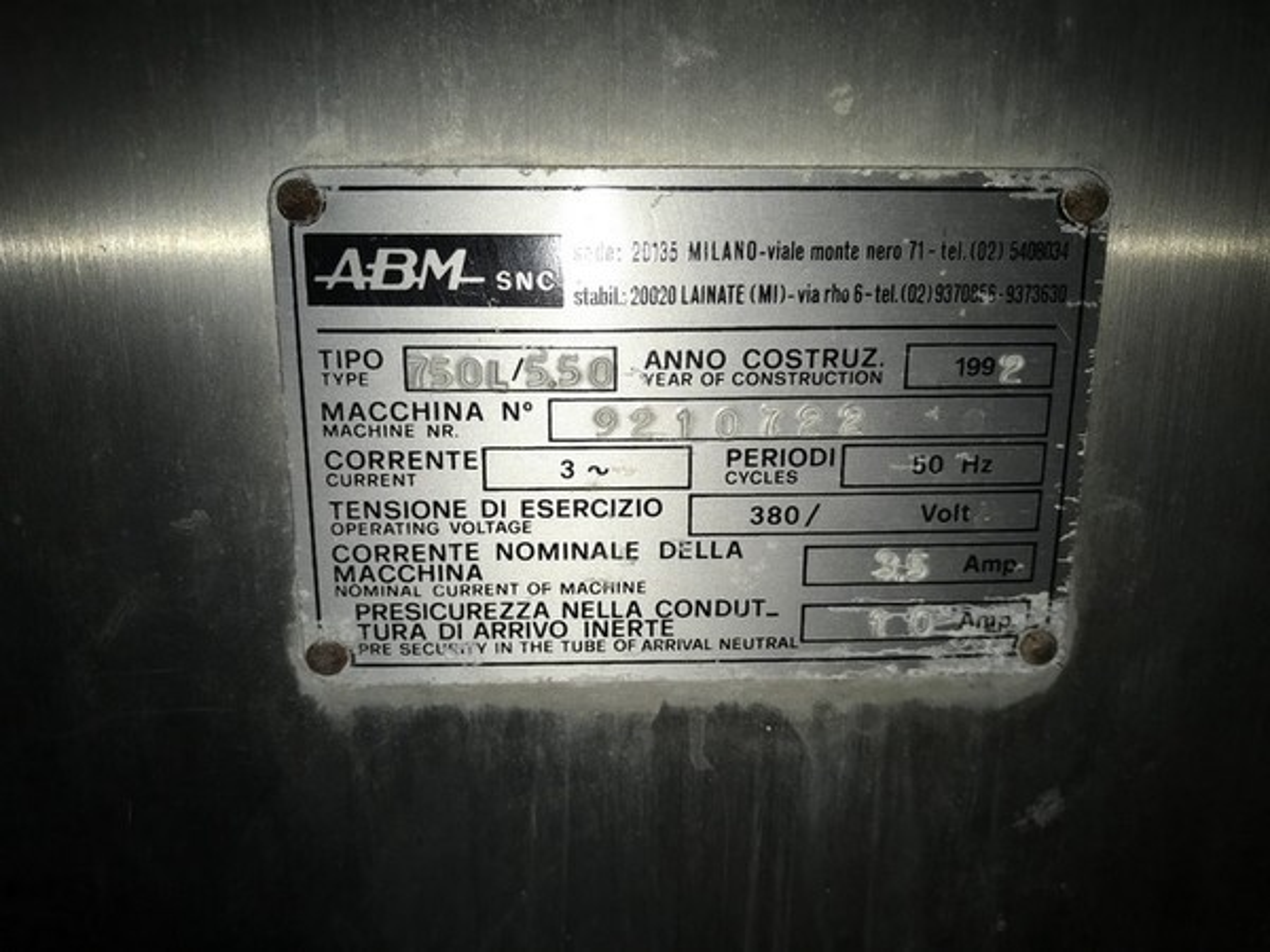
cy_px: 476
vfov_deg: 49.7
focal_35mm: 28
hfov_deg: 63.4
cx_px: 635
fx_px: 1027
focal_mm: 3.99
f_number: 1.8
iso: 20
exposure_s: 1/560
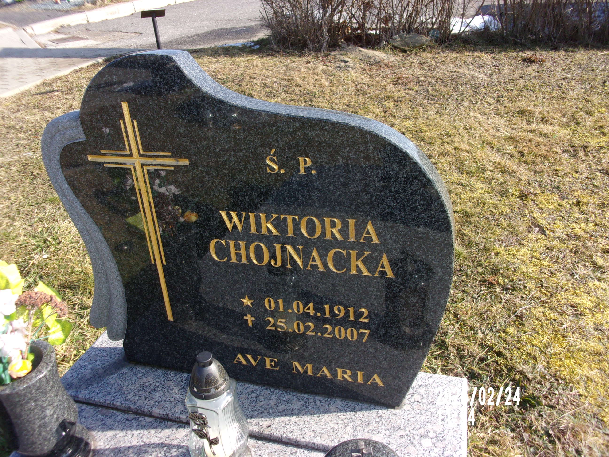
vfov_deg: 49.7
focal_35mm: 28
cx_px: 304
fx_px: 493
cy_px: 228
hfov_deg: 63.4
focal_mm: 5.1
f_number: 3.9
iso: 80
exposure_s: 1/280
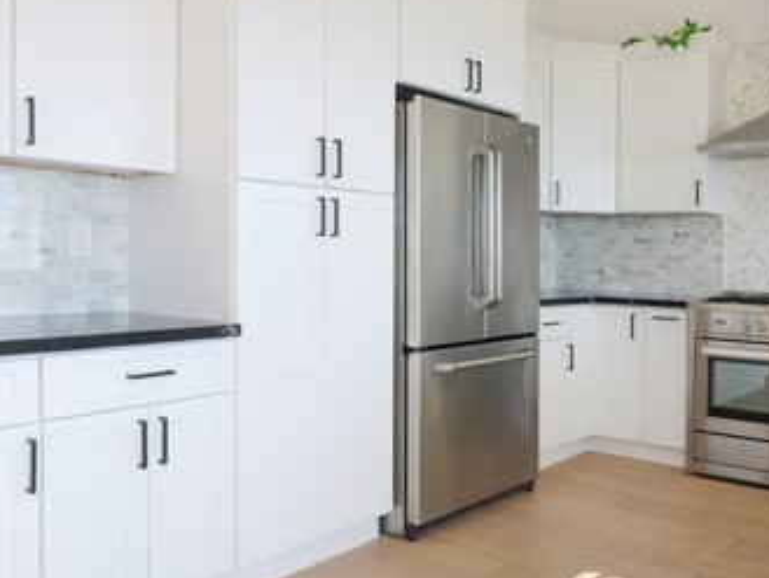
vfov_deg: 40.6
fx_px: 778
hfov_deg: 52.0
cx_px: 484
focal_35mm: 35
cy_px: 248
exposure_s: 1/250
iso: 2000
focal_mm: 9
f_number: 8
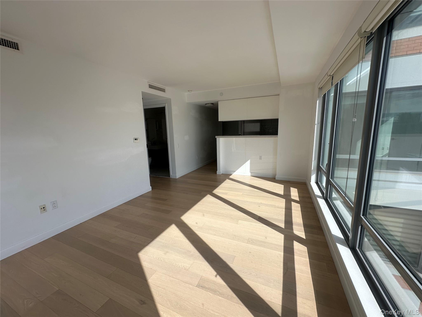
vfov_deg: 85.7
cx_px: 211
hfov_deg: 102.1
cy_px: 158
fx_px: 171
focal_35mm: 14
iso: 50
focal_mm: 2.22
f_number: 2.2
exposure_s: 1/1689
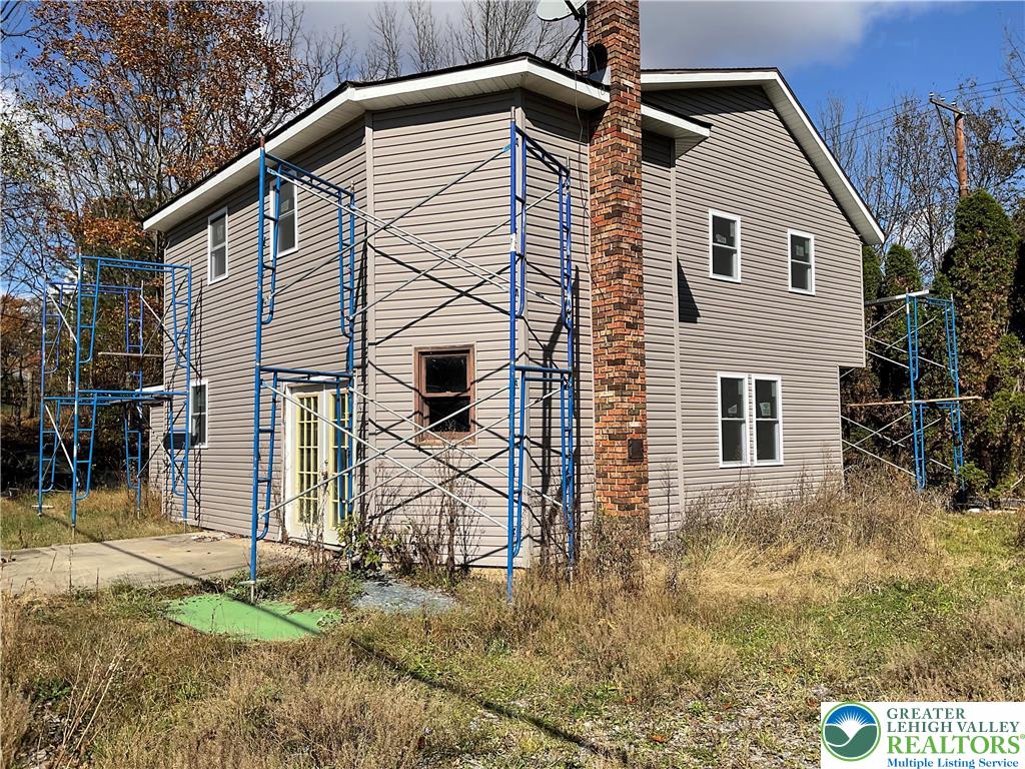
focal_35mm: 29
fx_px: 859
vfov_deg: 48.2
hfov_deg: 61.7
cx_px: 512
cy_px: 384
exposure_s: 1/2427
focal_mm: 3
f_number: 1.8
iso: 16
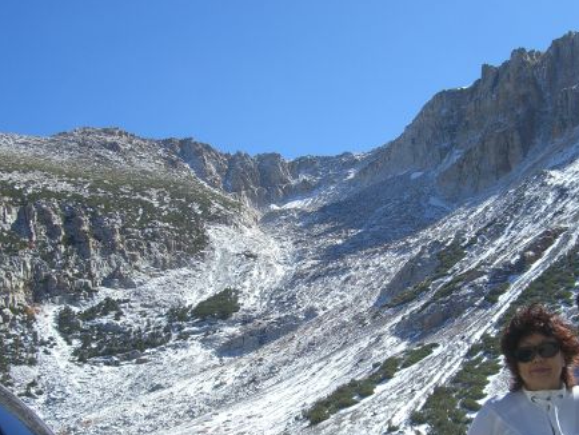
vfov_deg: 26.1
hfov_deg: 34.2
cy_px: 250
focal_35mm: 56
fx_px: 937
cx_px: 360
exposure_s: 1/500
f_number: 4.3
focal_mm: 6.2
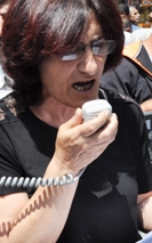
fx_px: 471
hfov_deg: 18.3
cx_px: 79
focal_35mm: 71
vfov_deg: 29.0
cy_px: 117
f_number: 10
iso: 200
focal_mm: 18
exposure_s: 1/400
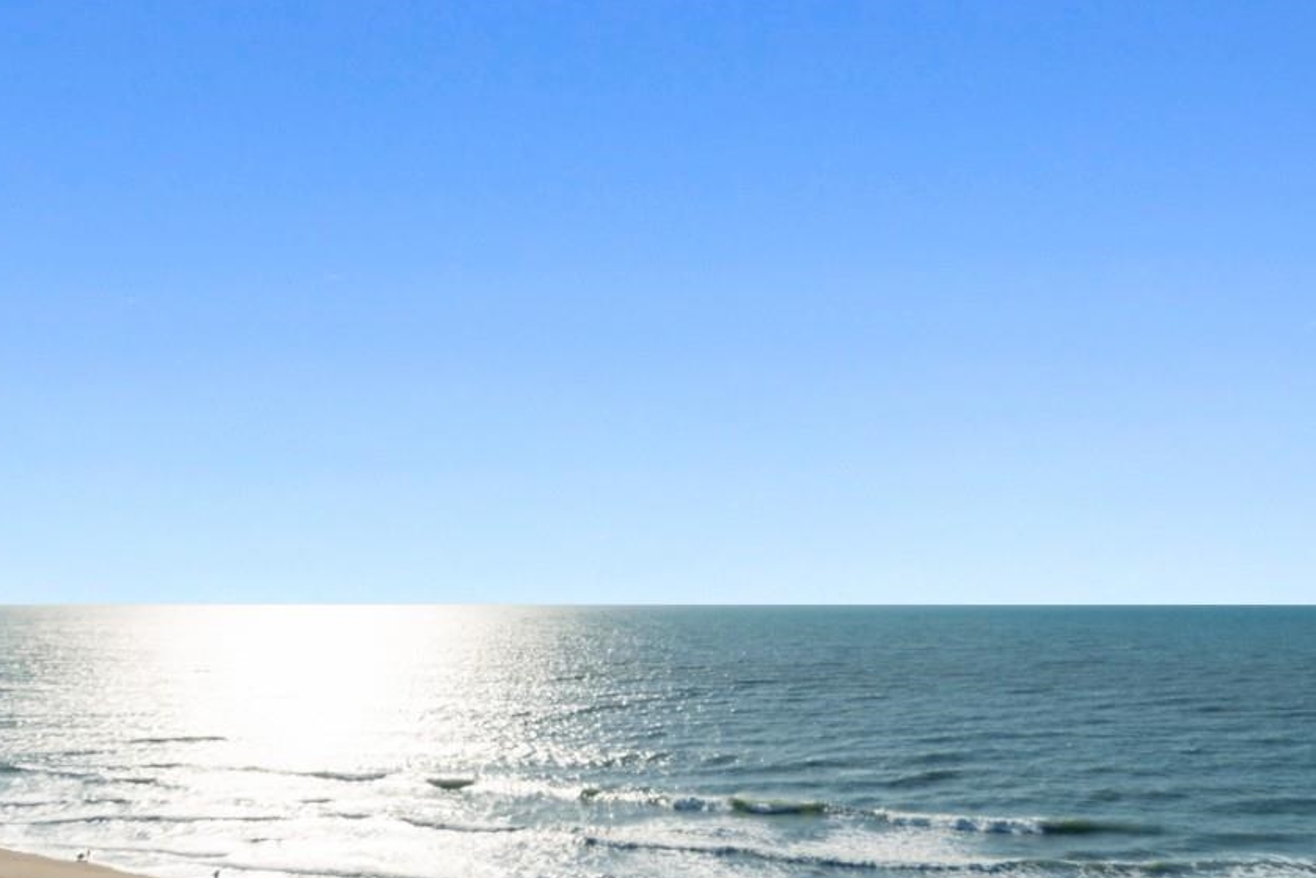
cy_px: 592
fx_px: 1060
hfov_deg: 63.6
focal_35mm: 29
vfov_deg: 44.3
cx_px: 628
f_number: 13
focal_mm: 10
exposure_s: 1/640
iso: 100
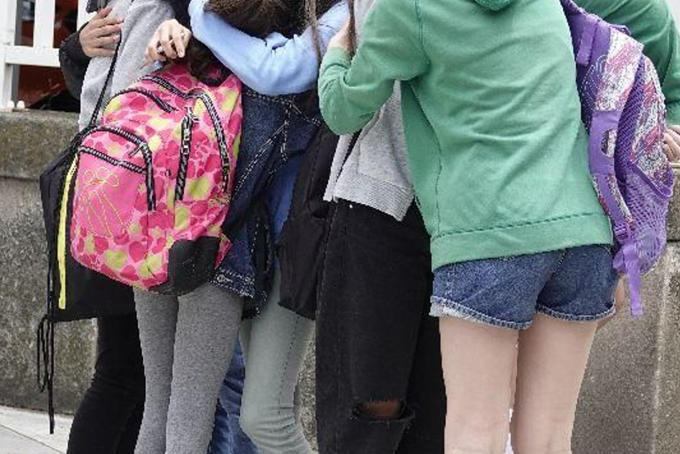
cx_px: 331
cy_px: 142
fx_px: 4308
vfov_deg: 6.0
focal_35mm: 228
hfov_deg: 9.0
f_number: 4
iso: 100
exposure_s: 1/250
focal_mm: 49.51
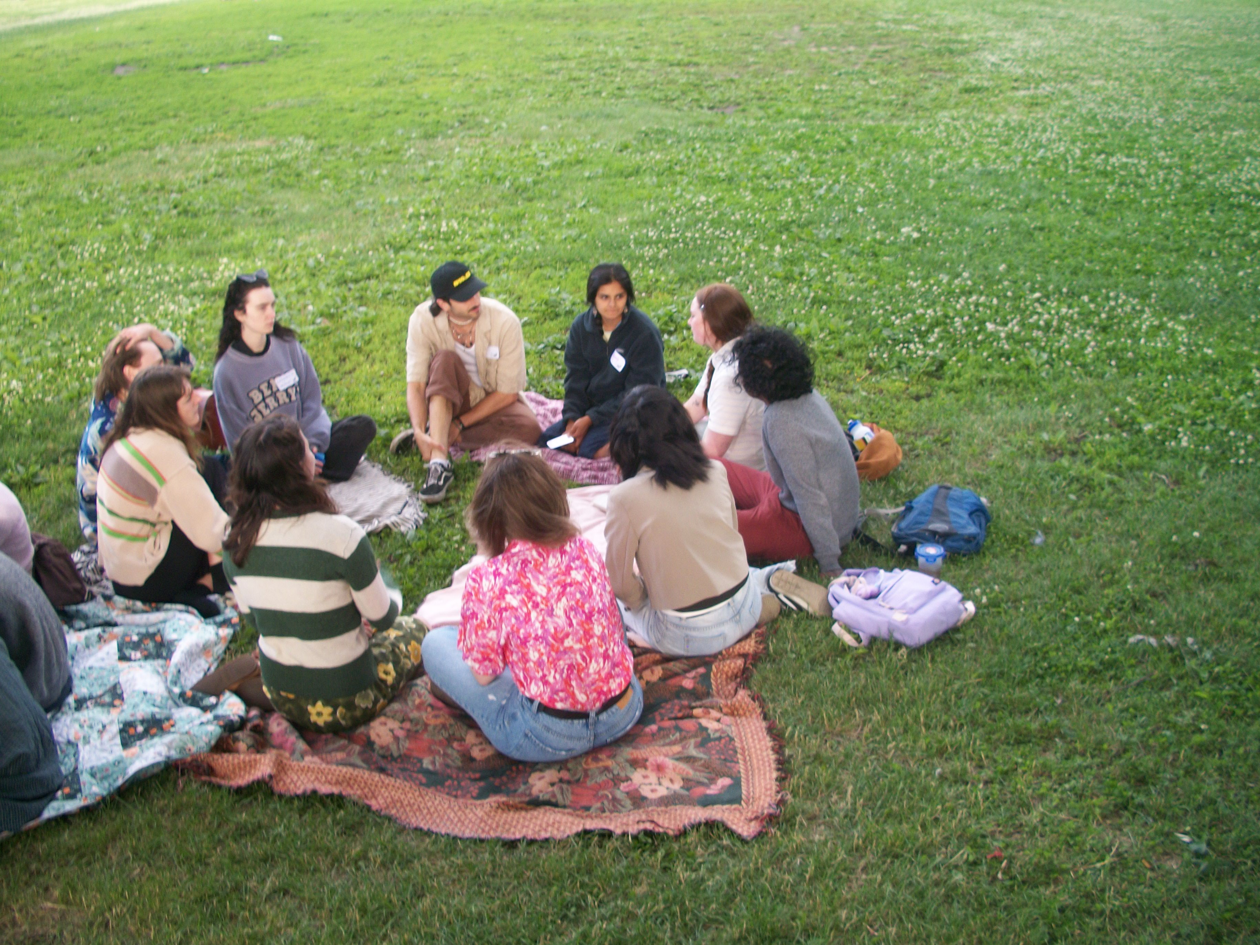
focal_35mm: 35
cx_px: 630
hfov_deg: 52.6
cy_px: 472
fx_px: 1274
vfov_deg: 40.7
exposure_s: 1/50
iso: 80
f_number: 3.1
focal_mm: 6.3
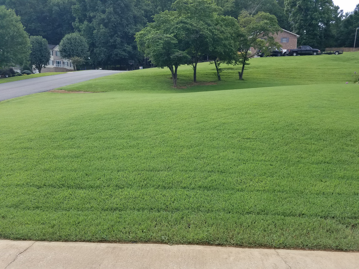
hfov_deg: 67.3
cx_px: 180
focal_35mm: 26
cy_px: 134
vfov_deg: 53.1
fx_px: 270
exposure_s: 1/1232
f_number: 1.7
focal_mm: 4.2
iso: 50
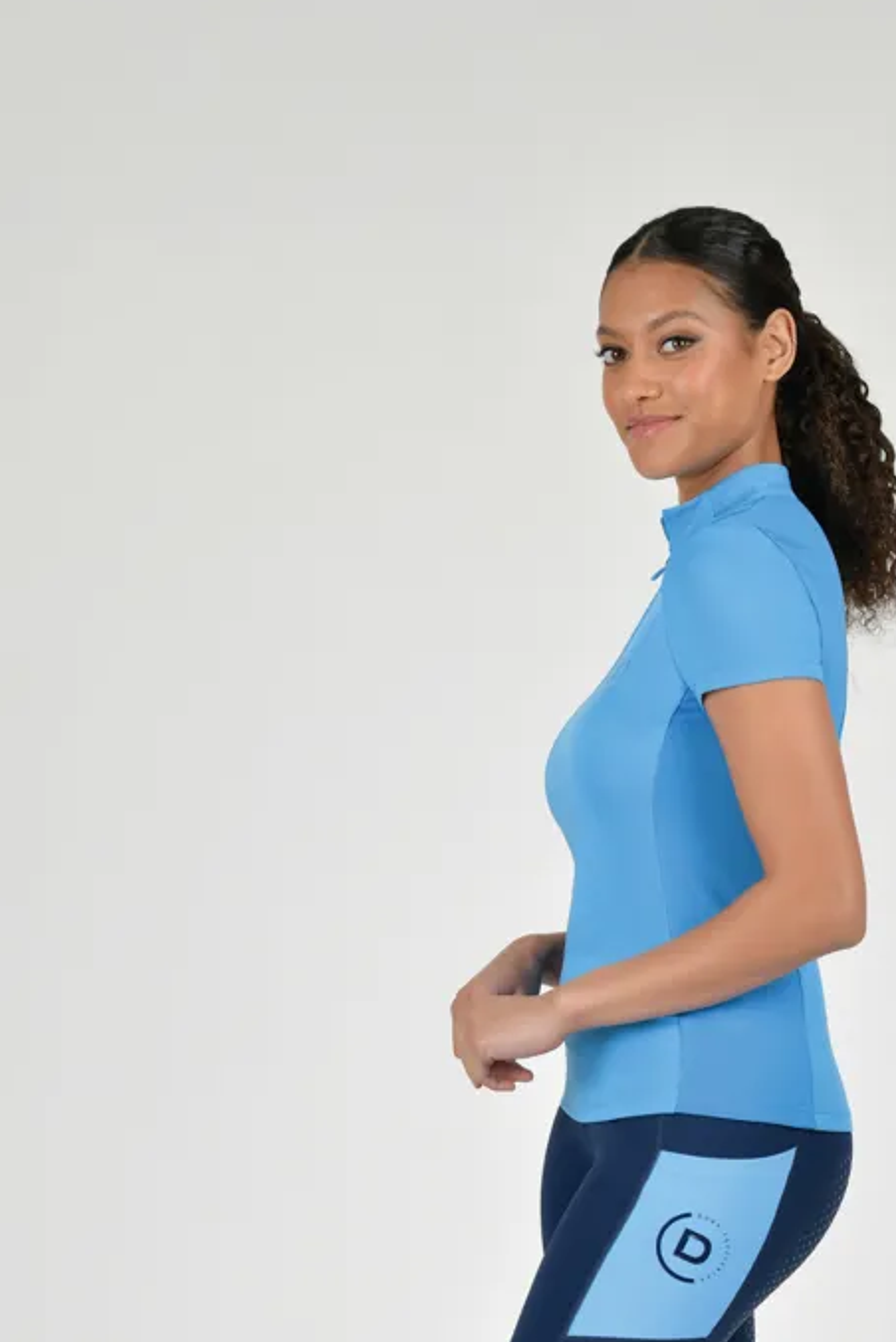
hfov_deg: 11.1
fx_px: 4624
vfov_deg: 16.3
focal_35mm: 124
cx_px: 537
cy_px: 1175
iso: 160
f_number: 6.3
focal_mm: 70
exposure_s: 1/200
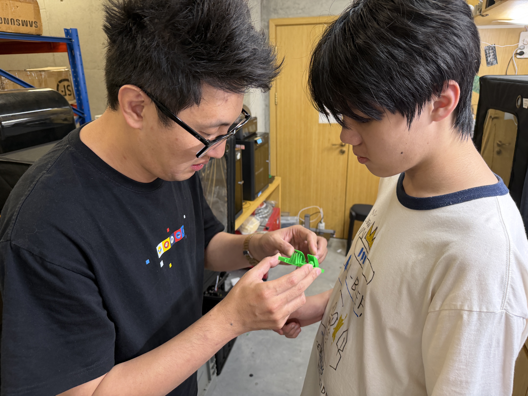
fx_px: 366
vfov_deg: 56.8
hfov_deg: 71.6
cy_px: 198
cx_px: 264
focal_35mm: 24
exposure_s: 1/50
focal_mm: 6.76
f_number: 1.78
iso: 160
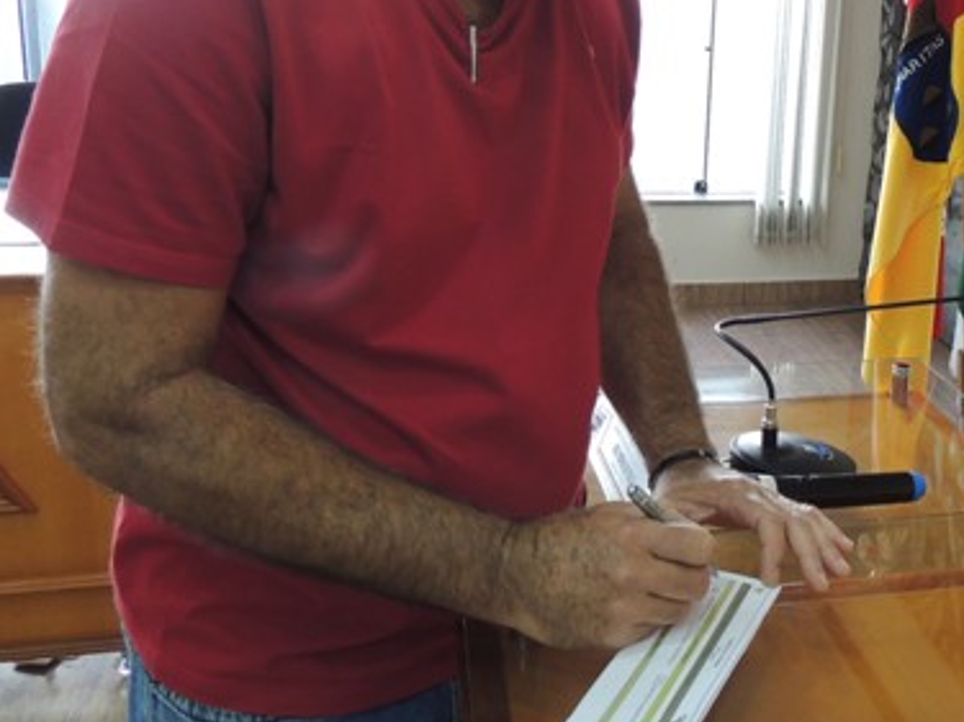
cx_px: 720
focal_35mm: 41
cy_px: 260
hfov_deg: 44.3
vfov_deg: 34.9
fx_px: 1141
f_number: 3
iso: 180
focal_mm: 4.3
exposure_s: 1/30
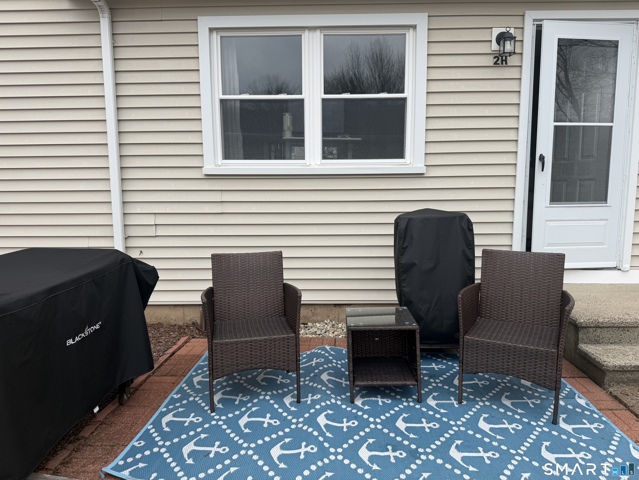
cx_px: 320
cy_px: 240
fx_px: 443
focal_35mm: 24
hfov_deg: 71.6
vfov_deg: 56.8
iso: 80
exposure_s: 1/1949
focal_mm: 6.76
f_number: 1.78
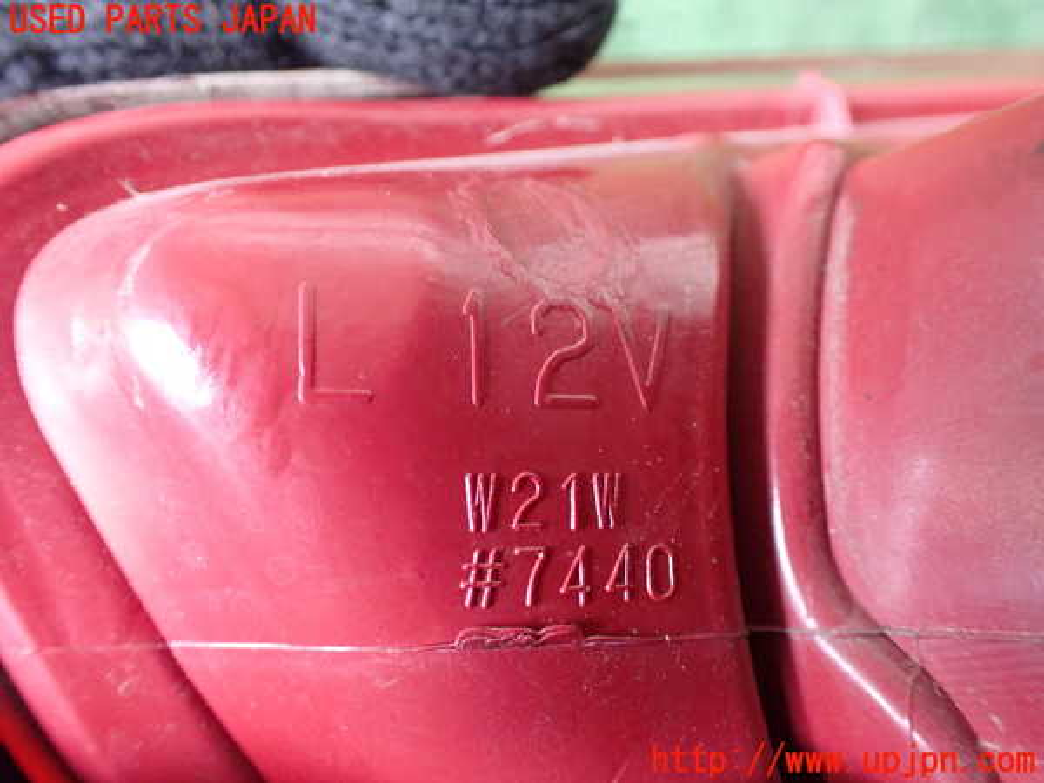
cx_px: 522
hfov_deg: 60.0
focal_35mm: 30
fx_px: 905
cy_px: 392
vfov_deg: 46.8
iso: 800
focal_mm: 5.4
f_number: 2.3
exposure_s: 1/80
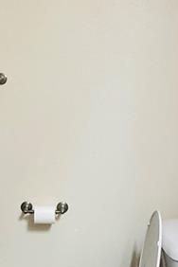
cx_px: 62
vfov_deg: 32.3
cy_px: 113
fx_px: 460
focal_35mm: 62
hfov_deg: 21.8
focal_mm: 2.22
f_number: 2.2
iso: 320
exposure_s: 1/120
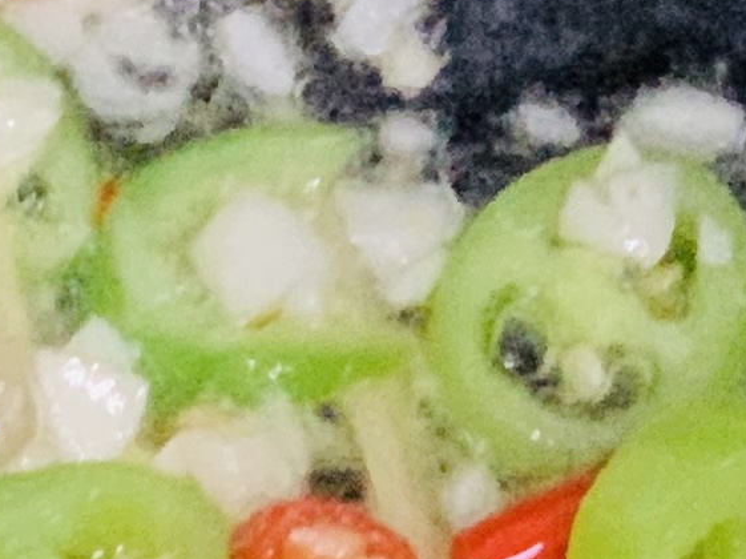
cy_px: 544
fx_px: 8055
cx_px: 27
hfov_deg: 5.3
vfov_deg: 4.0
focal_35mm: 374
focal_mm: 6
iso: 500
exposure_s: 1/25
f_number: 2.4
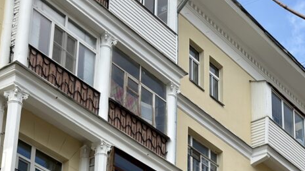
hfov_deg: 19.9
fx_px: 857
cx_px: 258
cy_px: 241
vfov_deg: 11.1
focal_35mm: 106
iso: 64
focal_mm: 6.76
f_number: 1.78
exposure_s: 1/2985
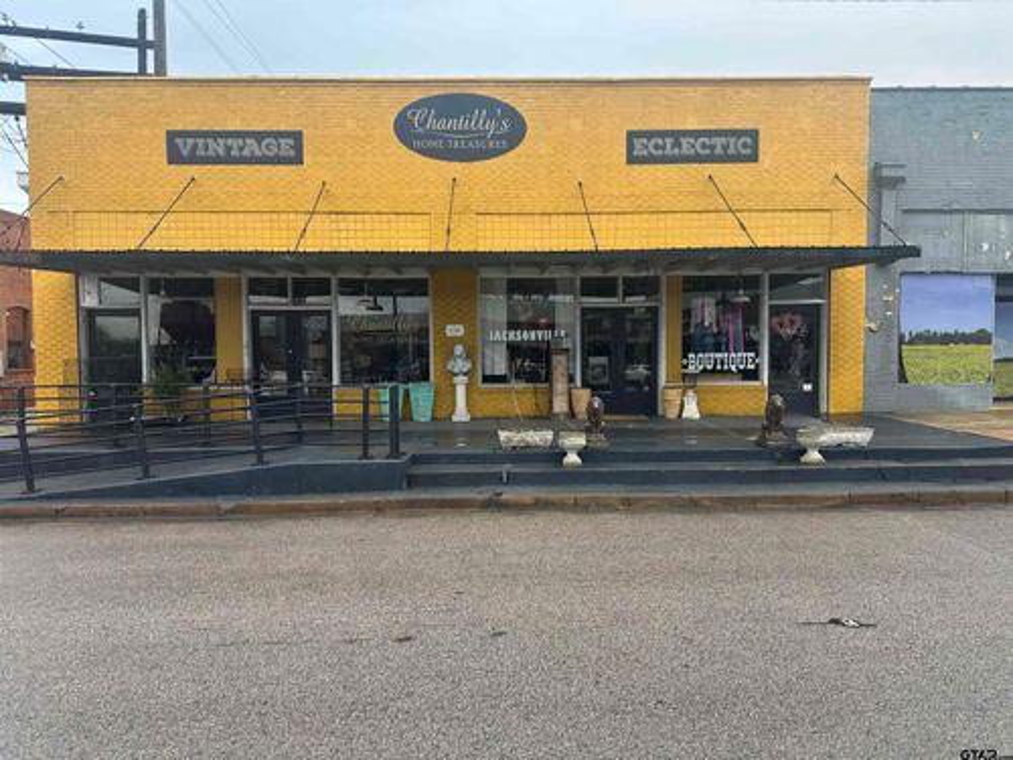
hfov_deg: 71.6
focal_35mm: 24
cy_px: 380
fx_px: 702
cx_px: 506
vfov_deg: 56.8
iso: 80
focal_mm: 6.86
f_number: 1.78
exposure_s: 1/501
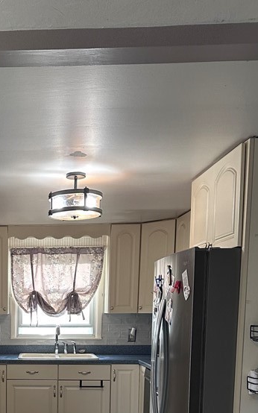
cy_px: 376
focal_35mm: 47
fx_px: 529
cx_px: 5
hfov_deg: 26.1
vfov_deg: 39.4
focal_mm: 6.86
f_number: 1.78
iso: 160
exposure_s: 1/120
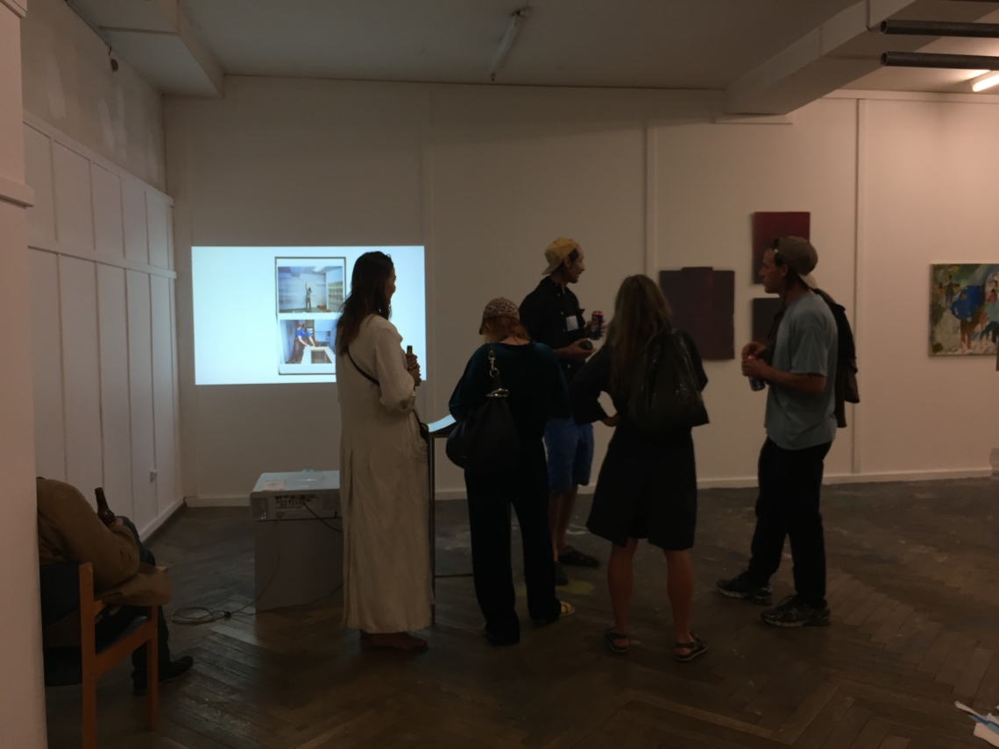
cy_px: 374
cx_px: 500
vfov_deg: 48.2
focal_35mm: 29
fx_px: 837
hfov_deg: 61.7
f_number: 2.2
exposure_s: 1/33
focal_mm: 4.15
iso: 32
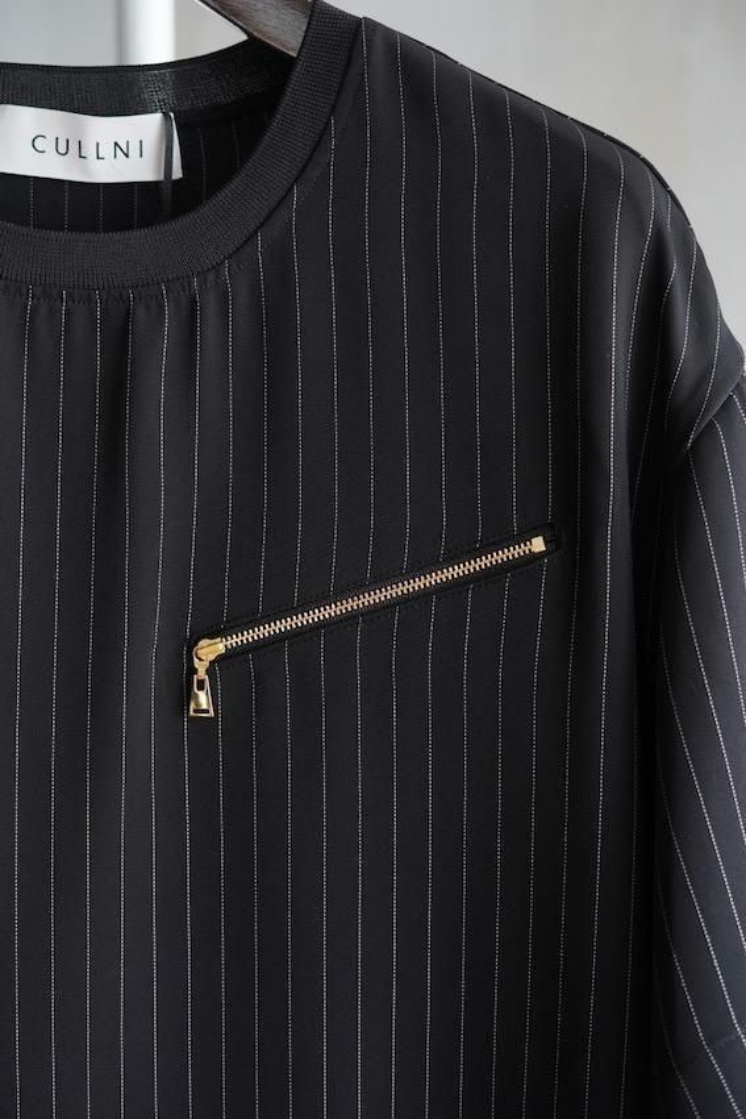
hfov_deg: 27.0
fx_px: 1553
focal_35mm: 50
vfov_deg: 39.6
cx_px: 373
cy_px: 560
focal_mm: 50
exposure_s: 1/100
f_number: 3.2
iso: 500
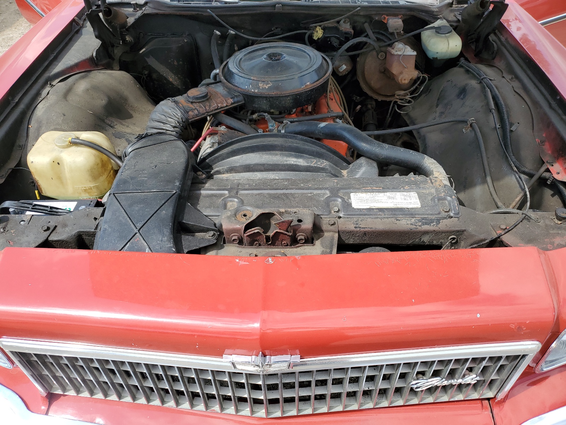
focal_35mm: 26
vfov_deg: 53.1
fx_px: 425
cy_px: 212
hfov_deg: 67.3
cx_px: 283
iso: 50
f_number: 1.5
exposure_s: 1/1250
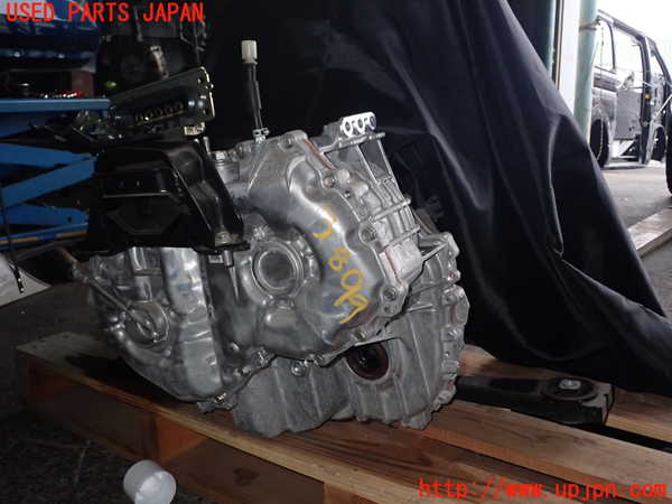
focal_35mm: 36
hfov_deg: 51.4
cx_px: 336
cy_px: 252
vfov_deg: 39.7
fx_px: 699
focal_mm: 6.37
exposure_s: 1/40
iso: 320
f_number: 7.1
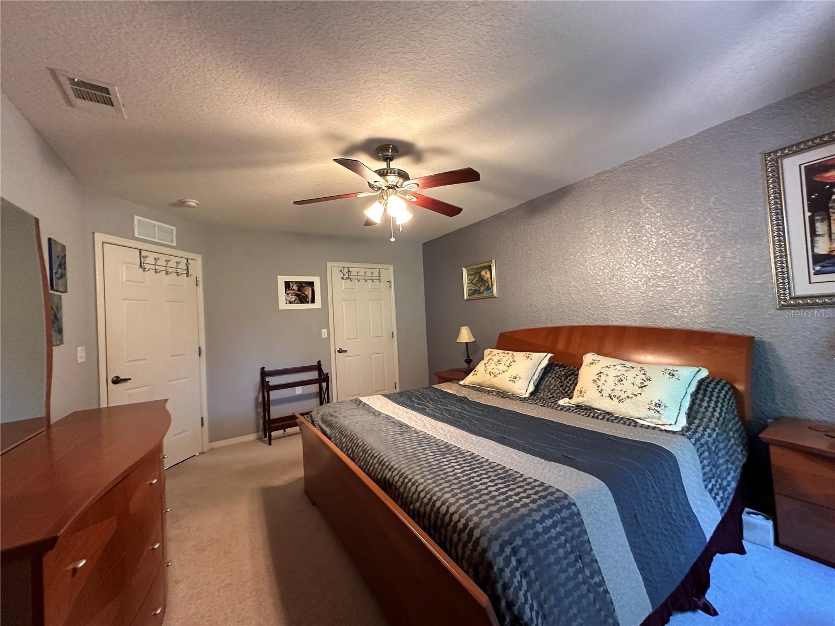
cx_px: 418
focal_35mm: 14
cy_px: 313
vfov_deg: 85.7
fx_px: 338
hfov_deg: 102.1
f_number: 2.2
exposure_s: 1/60
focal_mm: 2.22
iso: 400
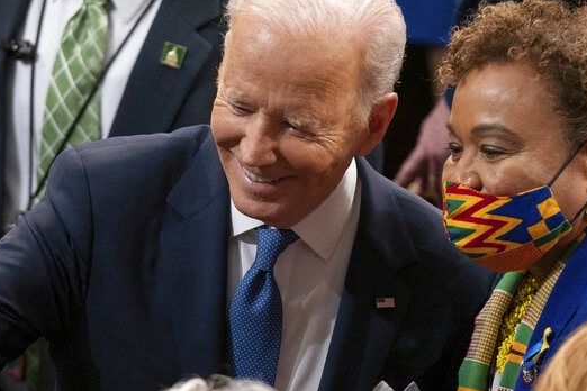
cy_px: 310
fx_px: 6391
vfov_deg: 3.5
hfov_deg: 5.3
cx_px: 271
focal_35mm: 392
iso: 1000
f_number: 3.5
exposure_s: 1/200
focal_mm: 200
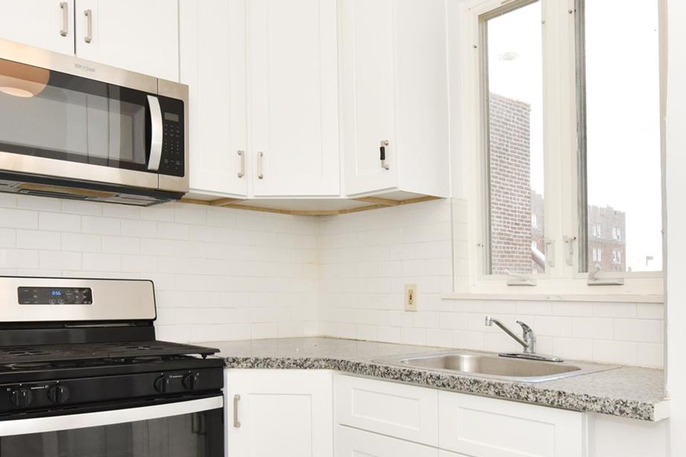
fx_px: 591
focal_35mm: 31
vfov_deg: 42.0
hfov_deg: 60.1
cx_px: 386
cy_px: 289
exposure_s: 1/100
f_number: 10
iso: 1250
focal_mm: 14
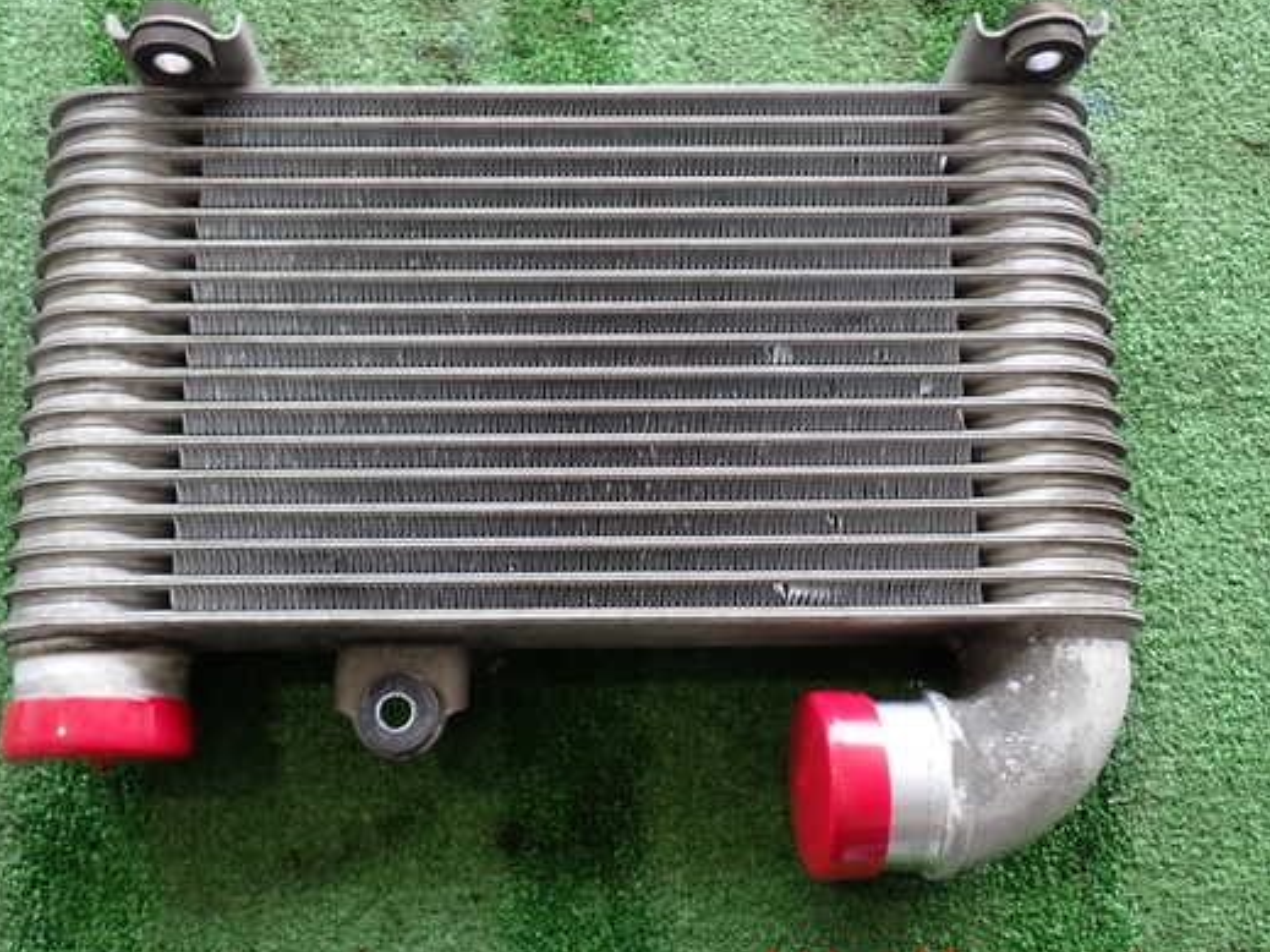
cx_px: 585
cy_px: 455
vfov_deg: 38.6
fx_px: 1357
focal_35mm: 37
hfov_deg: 50.1
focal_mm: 5.79
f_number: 2.4
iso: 100
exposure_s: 1/60
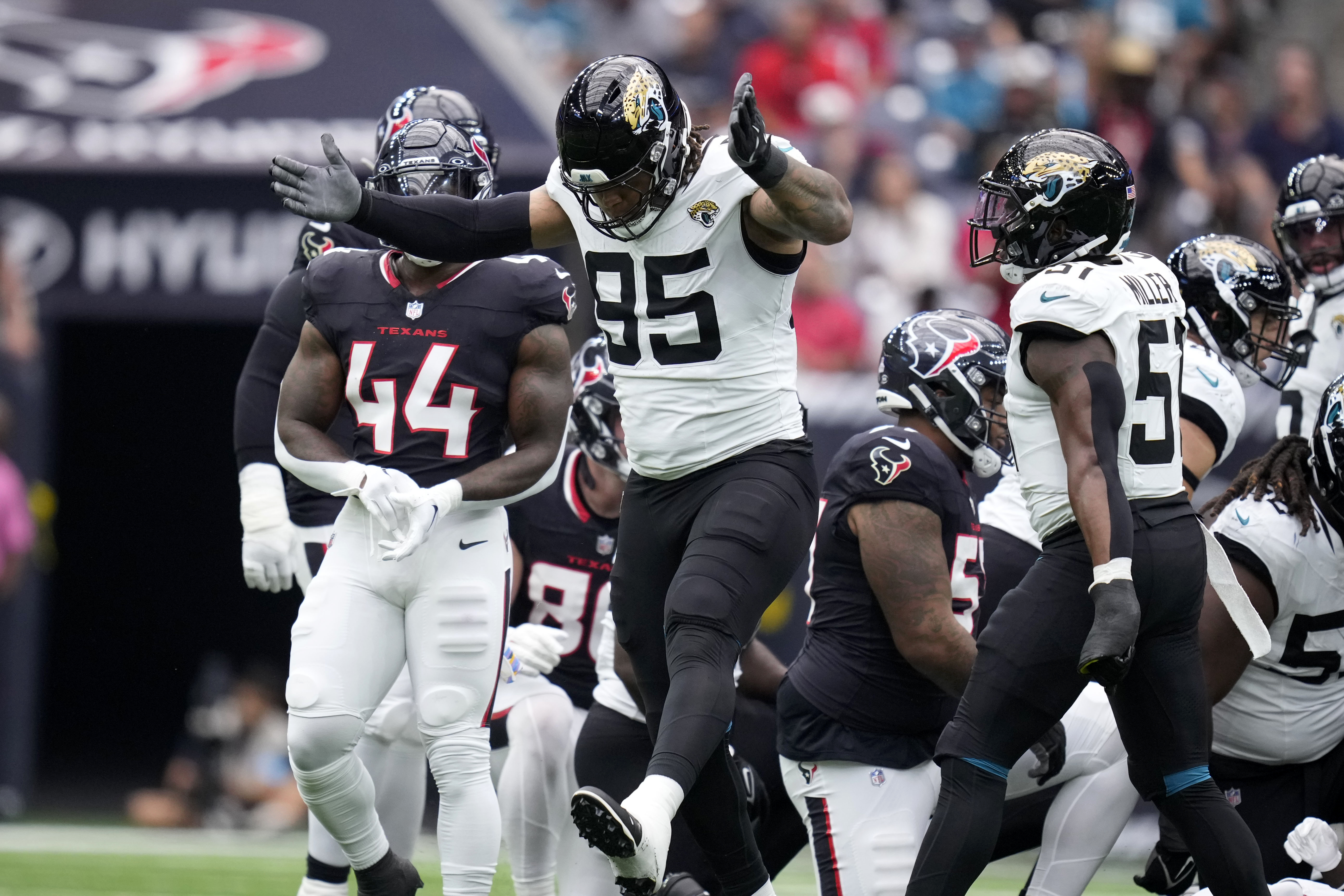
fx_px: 22399
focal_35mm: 600
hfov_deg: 3.4
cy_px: 448
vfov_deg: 2.3
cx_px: 672
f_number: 2.8
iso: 2000
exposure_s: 1/1600
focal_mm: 400
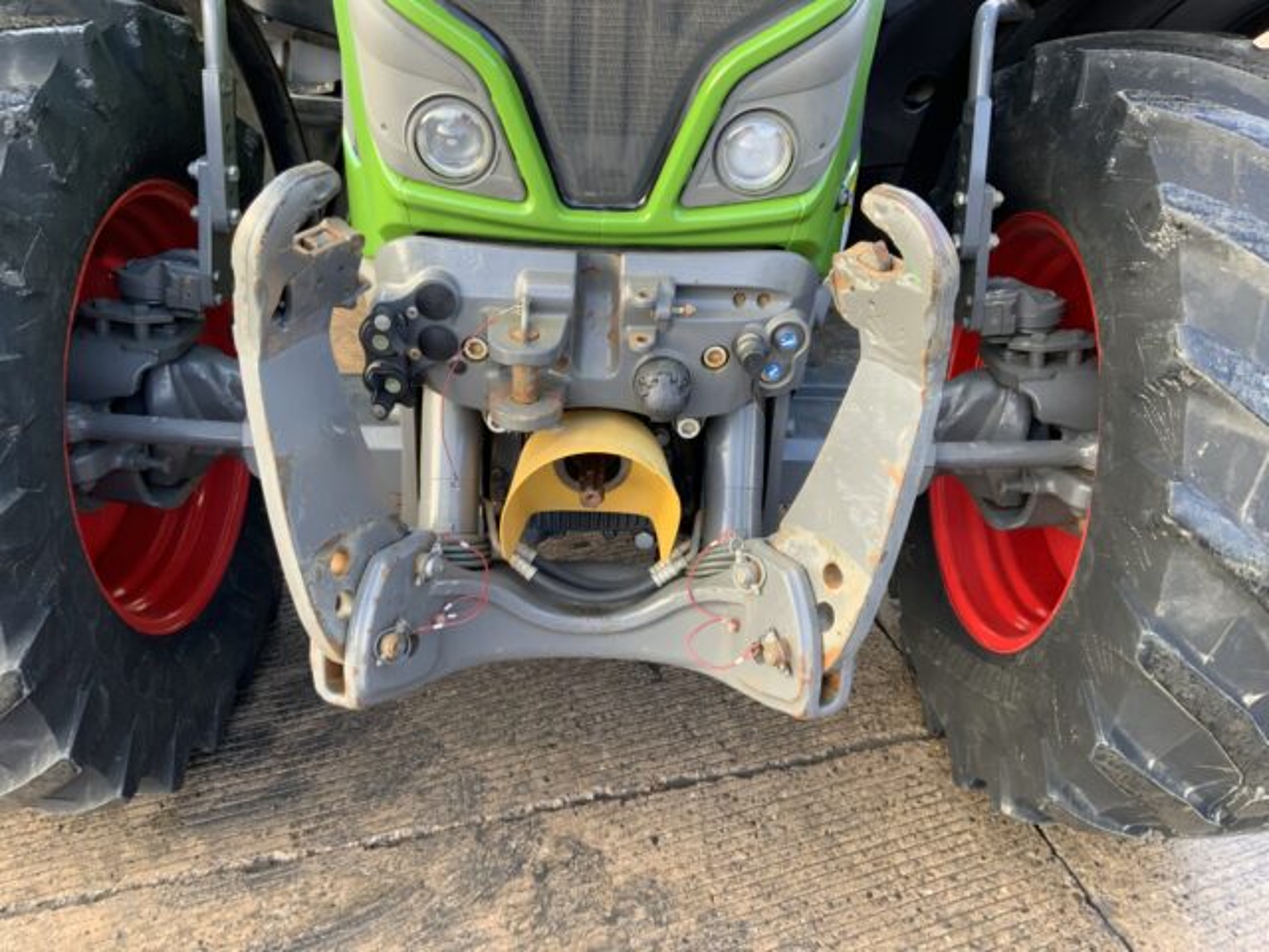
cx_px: 634
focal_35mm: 29
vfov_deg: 48.2
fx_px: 1063
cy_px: 476
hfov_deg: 61.7
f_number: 1.8
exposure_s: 1/122
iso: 40
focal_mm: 3
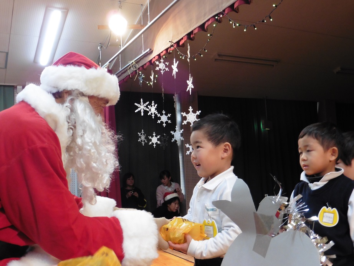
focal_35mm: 39
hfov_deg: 47.9
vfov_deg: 36.8
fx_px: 399
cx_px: 177
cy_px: 133
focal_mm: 6.9
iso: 400
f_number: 3.9
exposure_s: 1/40
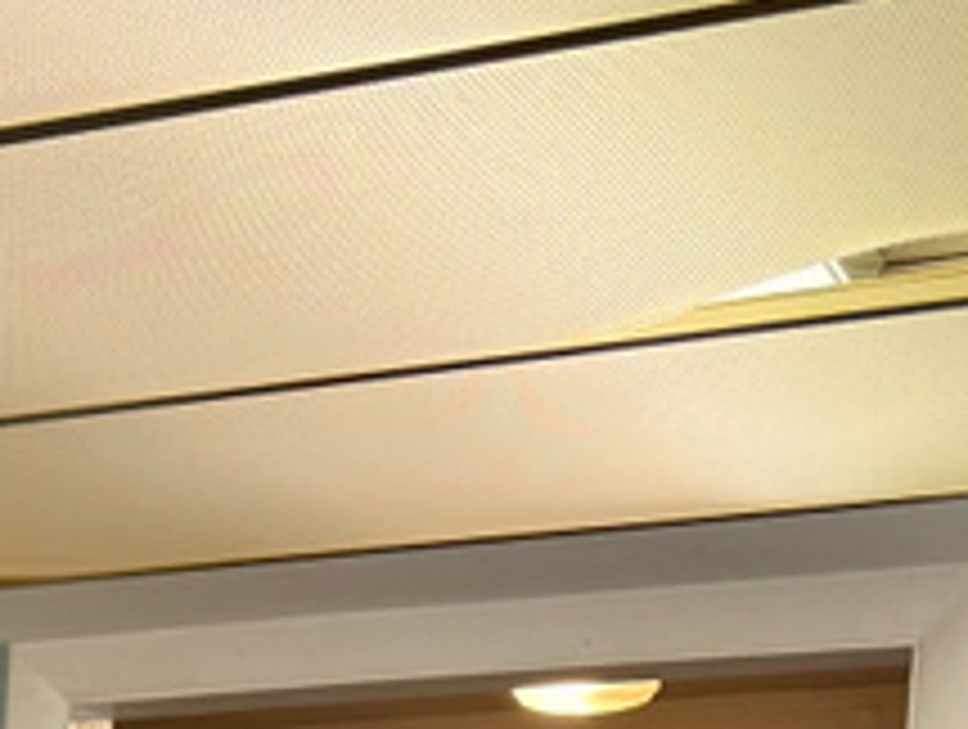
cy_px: 1719
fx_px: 3193
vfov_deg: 11.1
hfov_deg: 15.4
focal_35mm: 114
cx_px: -624
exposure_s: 1/120
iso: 125
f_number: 1.78
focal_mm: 6.76
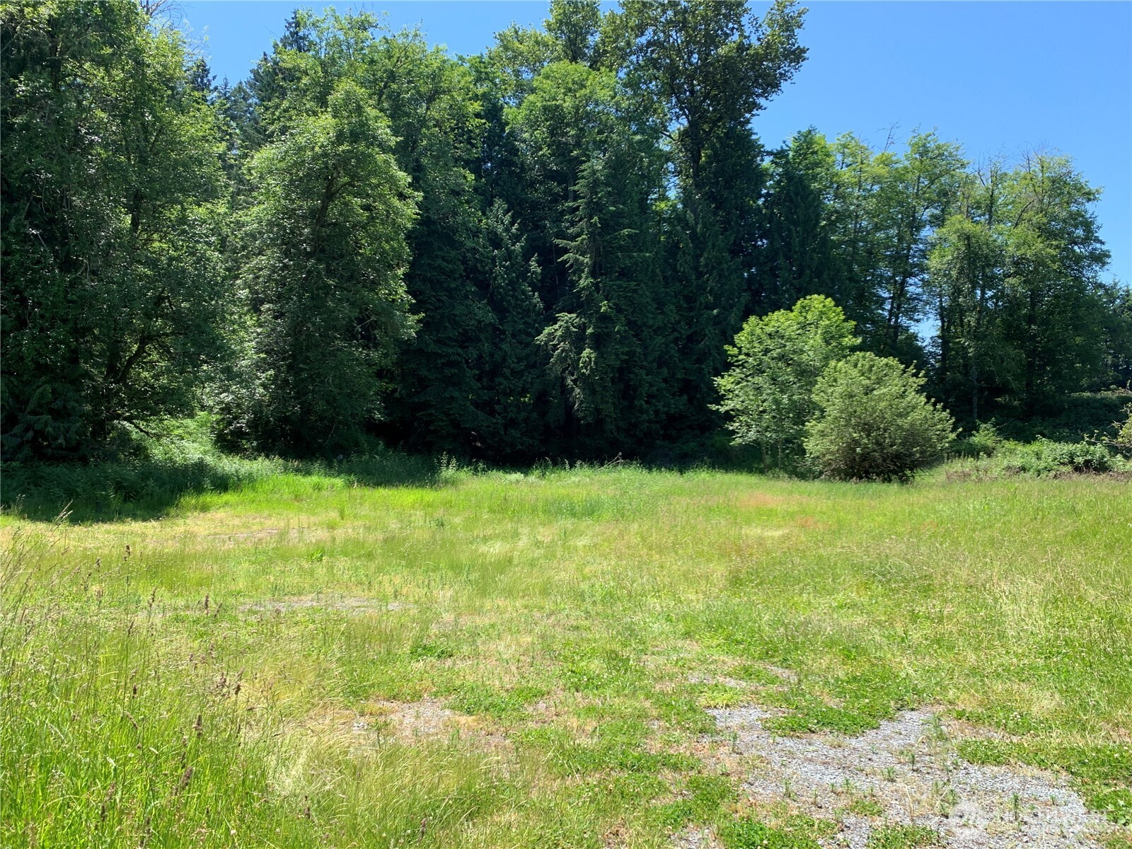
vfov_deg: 53.1
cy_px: 424
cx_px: 566
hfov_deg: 67.3
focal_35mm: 26
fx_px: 850
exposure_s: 1/737
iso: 25
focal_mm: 4.25
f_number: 1.8
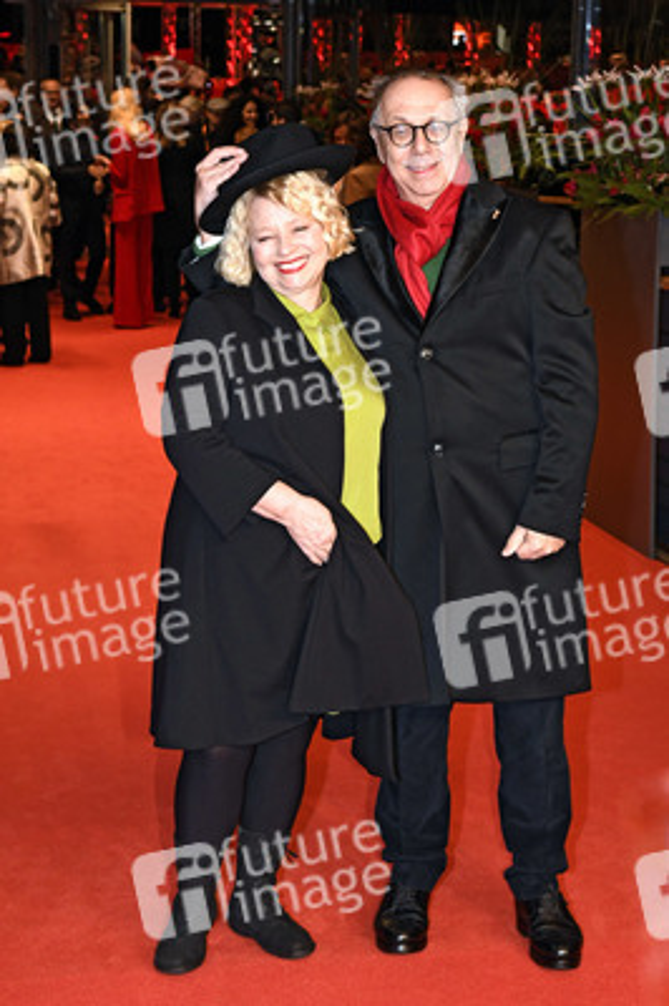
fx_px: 1675
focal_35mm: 60
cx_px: 334
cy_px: 503
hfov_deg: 22.6
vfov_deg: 33.4
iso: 1600
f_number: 5.6
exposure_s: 1/160
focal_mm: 40
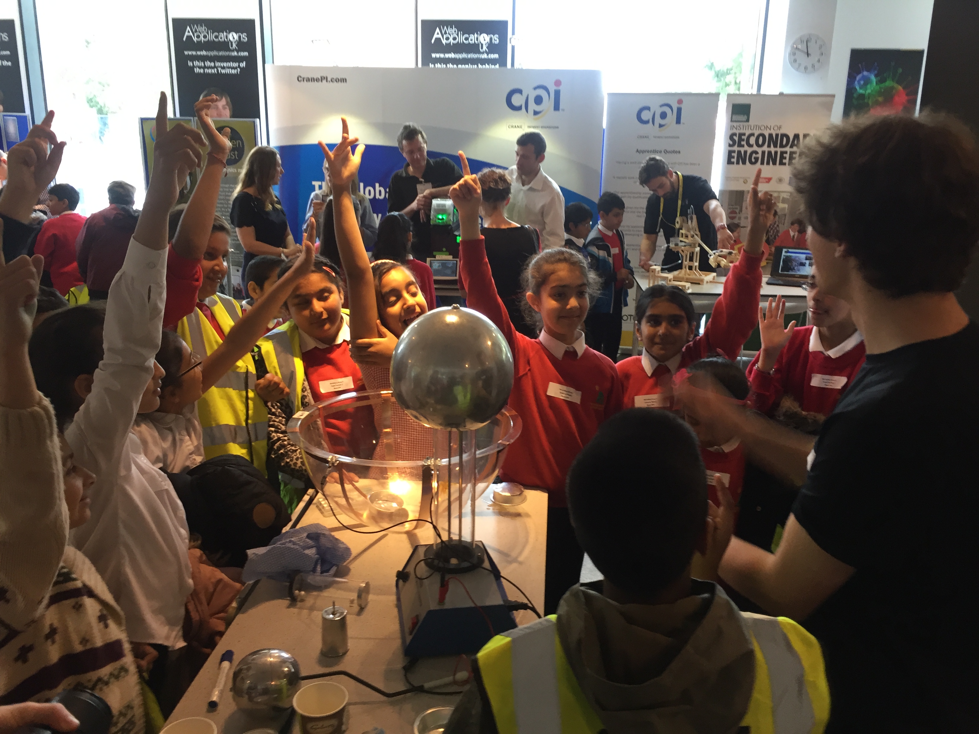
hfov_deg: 61.7
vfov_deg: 48.2
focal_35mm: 29
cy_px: 367
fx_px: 820
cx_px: 490
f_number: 2.2
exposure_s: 1/33
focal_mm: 4.15
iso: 100
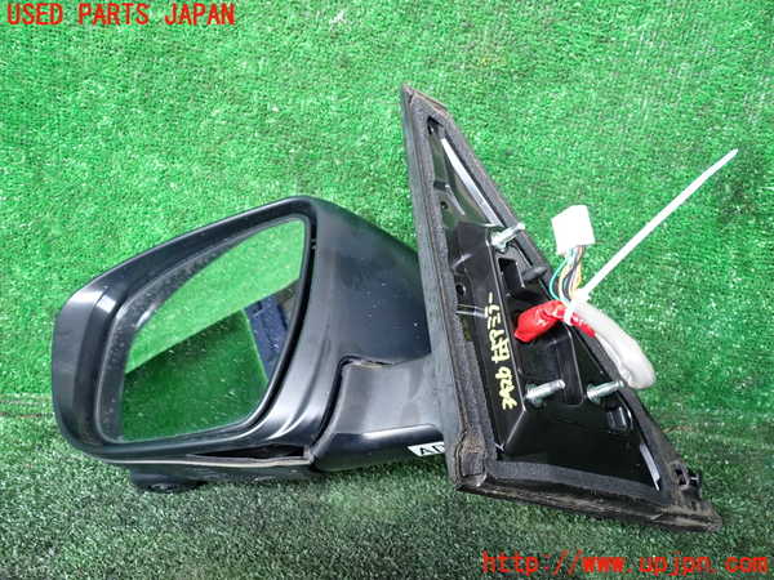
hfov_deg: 60.0
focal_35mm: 30
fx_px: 671
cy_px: 290
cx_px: 387
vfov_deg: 46.8
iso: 250
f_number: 2.3
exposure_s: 1/30
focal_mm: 5.4
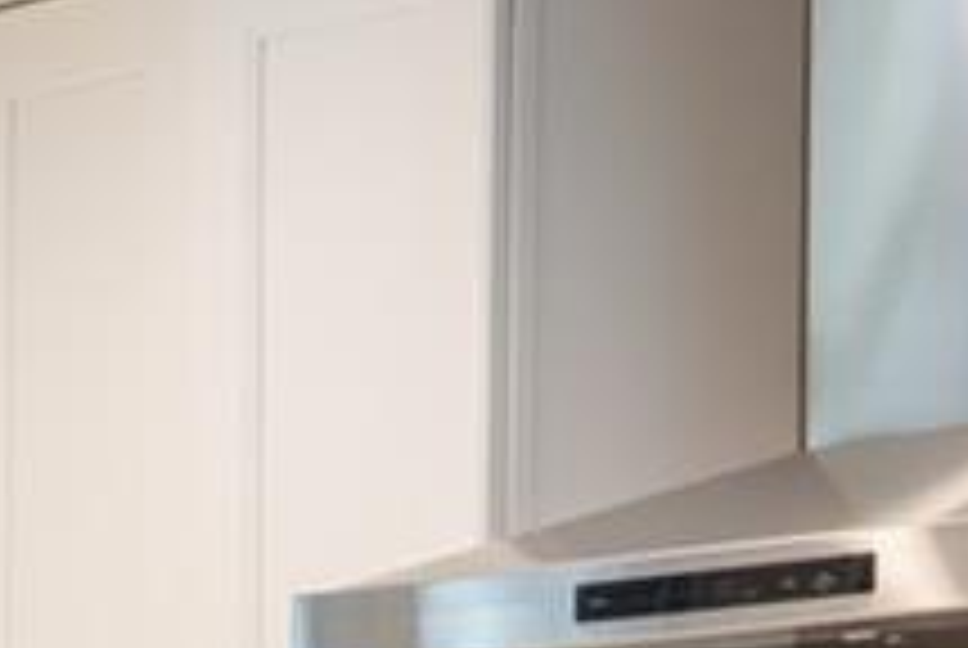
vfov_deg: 5.1
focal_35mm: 260
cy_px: 1670
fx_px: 7001
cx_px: -1369
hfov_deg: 7.4
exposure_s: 1/125
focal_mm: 34
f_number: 9
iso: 2500
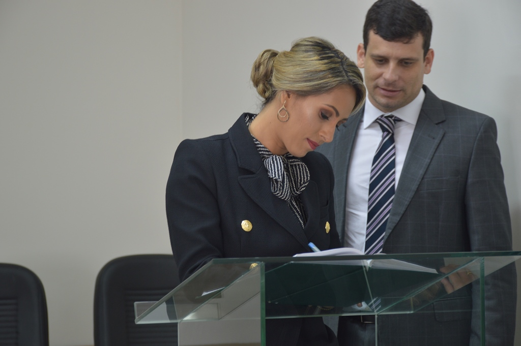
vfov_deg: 11.4
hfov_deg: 17.1
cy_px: 173
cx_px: 260
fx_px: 1735
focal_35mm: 120
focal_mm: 80
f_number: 8
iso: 400
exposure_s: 1/15
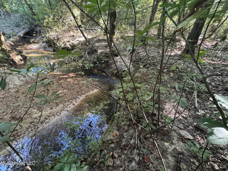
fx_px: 92
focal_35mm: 14
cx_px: 114
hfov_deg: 102.1
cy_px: 86
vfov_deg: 85.7
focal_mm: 2.22
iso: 800
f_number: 2.2
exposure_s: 1/60
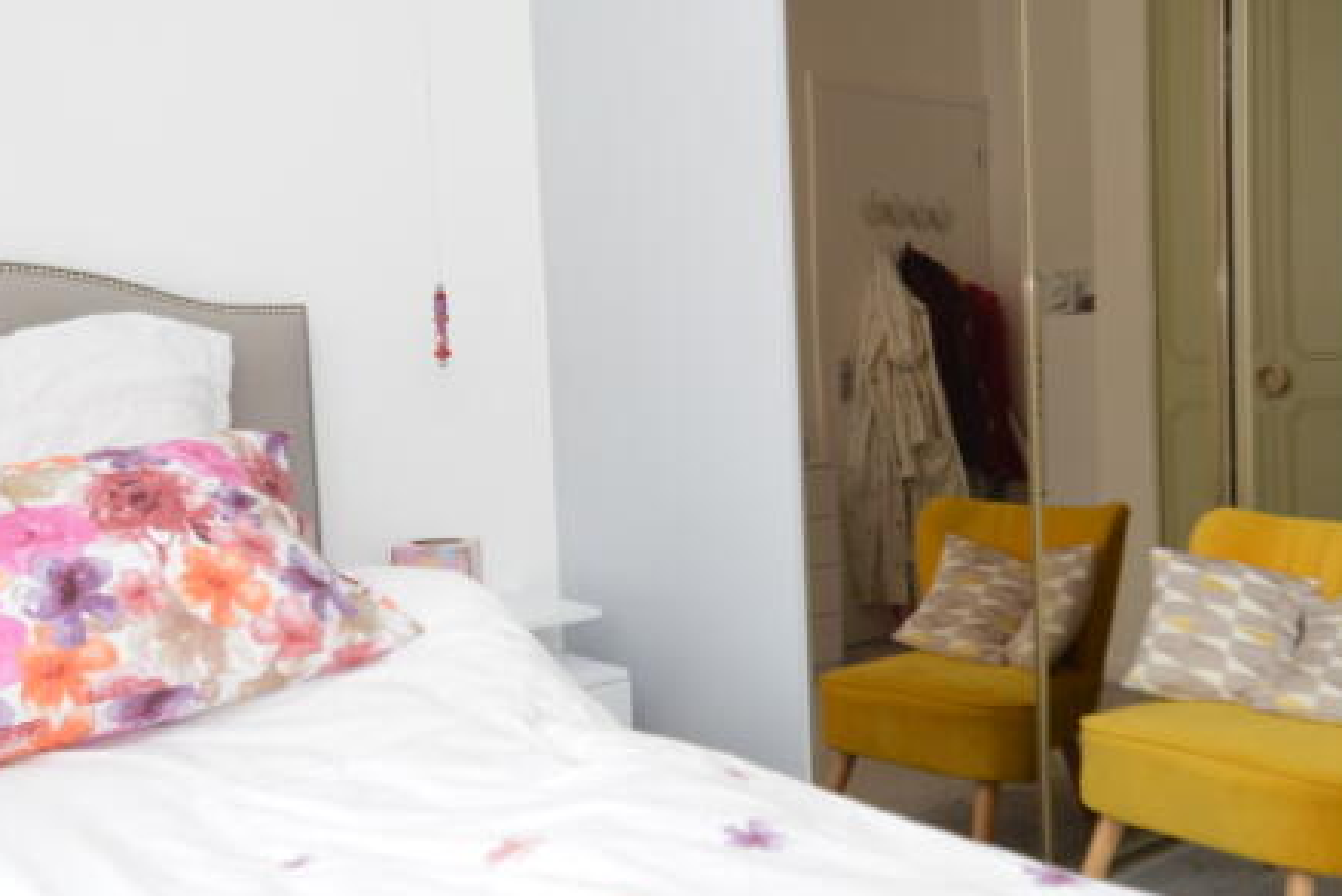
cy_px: 431
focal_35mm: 35
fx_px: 1305
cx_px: 700
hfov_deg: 54.4
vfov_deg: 37.9
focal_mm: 10
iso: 360
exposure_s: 1/60
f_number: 4
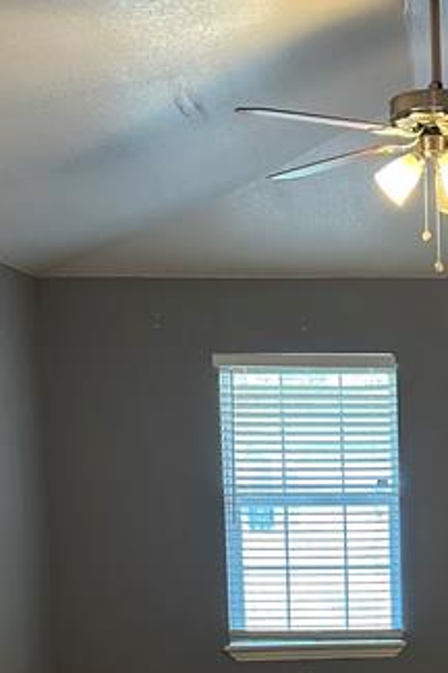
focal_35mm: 64
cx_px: 481
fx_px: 1195
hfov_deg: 20.3
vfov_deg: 30.2
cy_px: 596
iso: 160
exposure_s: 1/60
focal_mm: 5.7
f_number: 1.5
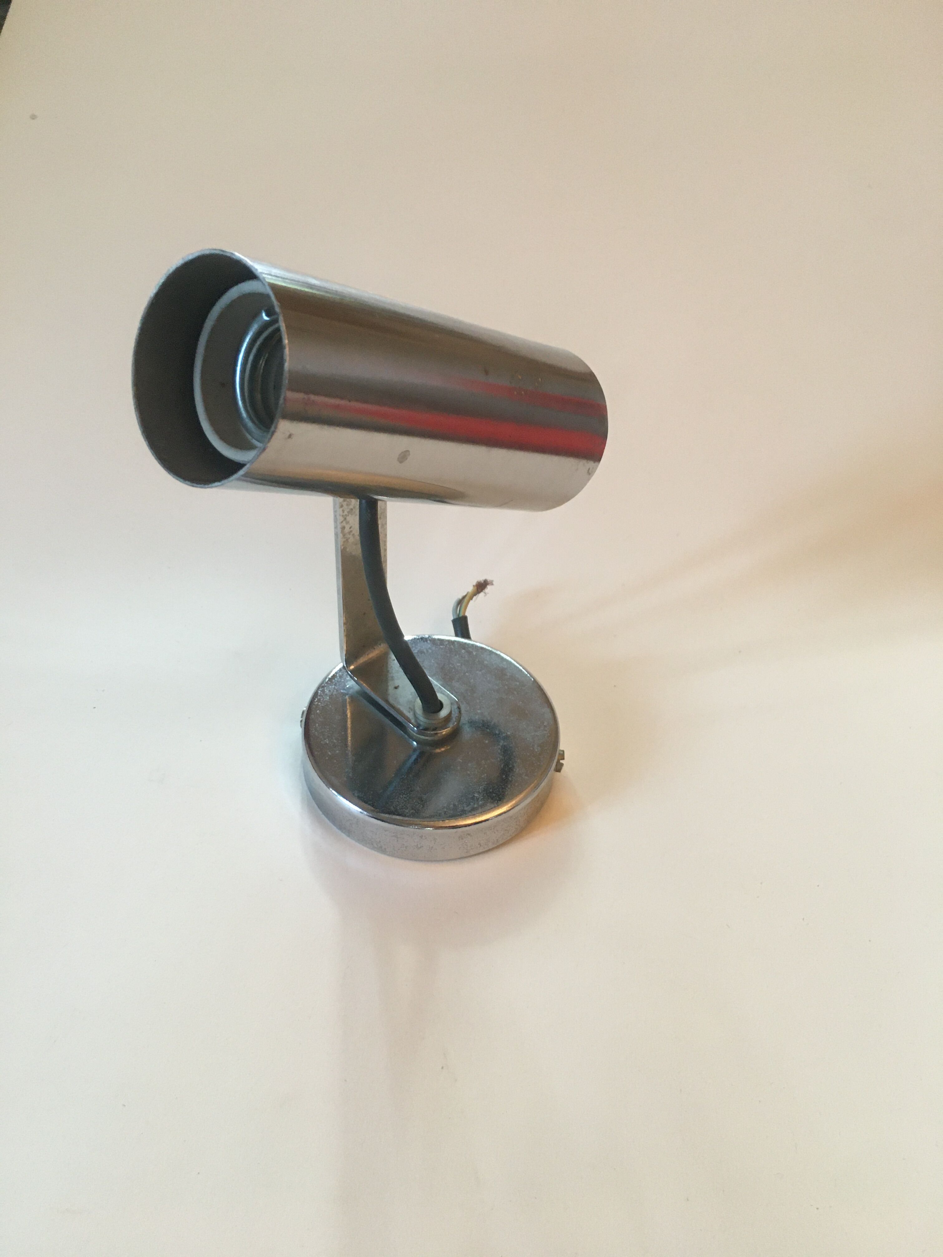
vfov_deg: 61.7
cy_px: 628
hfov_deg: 48.2
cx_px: 472
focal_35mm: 29
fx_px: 1053
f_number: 2.2
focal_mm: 4.15
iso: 160
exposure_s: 1/33
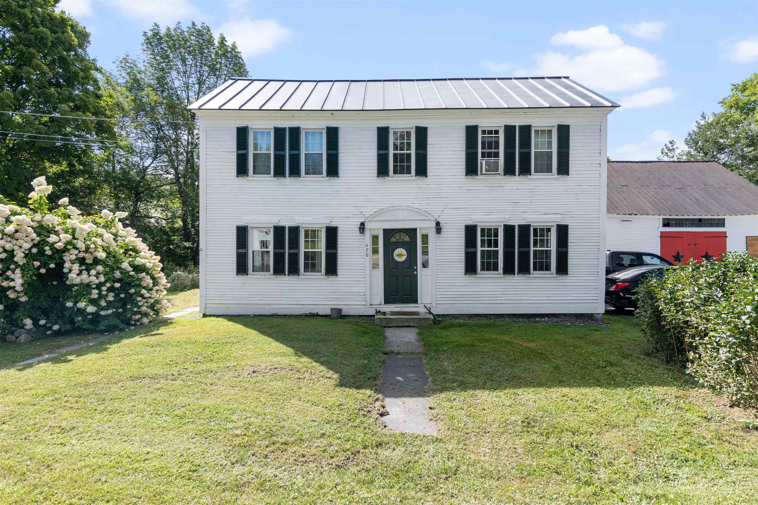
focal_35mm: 18
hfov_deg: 90.0
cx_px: 379
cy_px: 252
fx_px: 379
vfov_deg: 67.4
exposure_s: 1/500
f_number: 6.3
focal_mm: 12
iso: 320
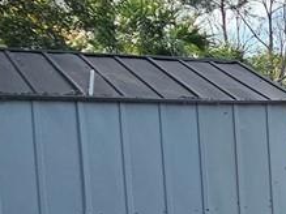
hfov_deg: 15.0
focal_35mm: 95
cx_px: 637
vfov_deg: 15.1
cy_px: 237
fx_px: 784
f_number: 2.2
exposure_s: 1/1304
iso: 50
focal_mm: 2.2
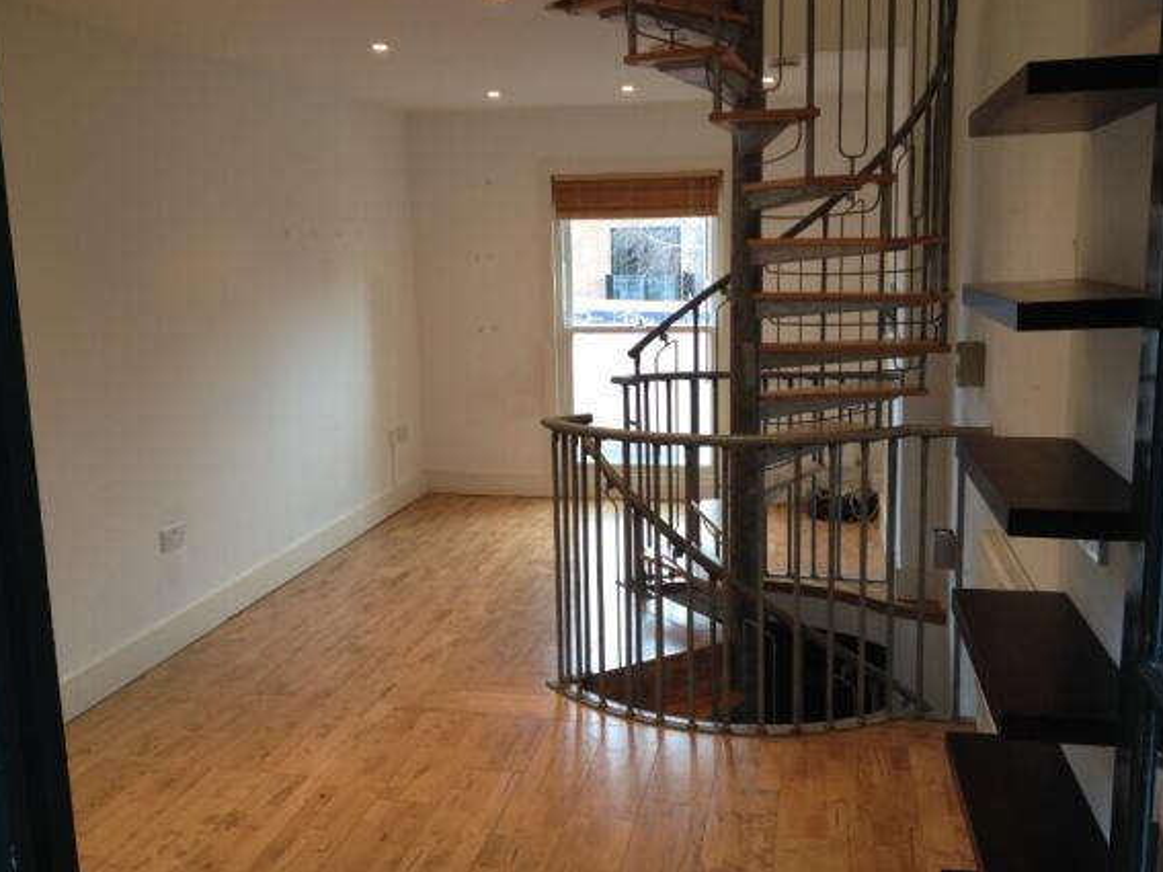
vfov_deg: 39.6
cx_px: 588
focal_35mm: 36
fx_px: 1209
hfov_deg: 51.4
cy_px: 436
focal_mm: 4.28
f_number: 2.4
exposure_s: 1/24
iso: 50
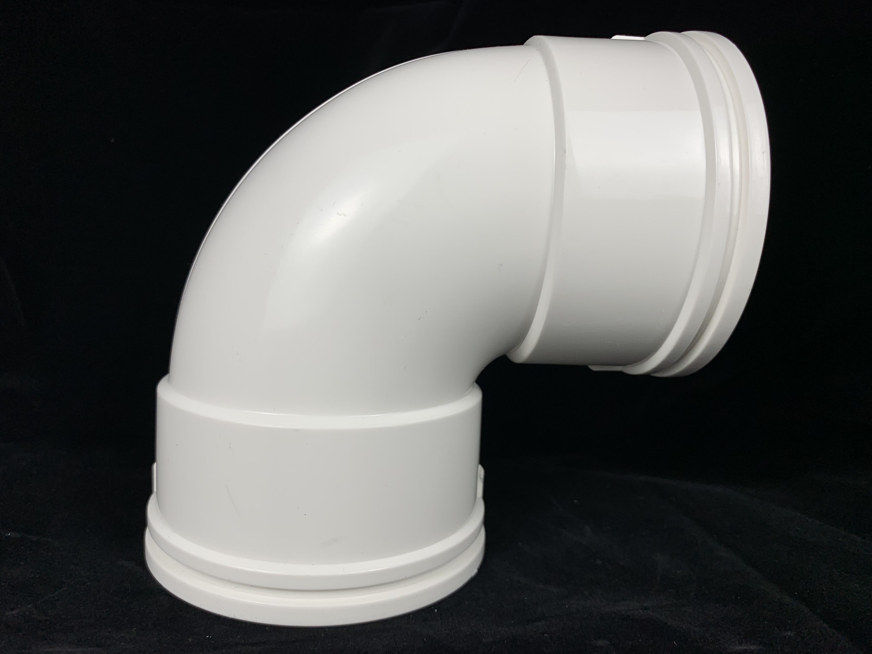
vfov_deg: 53.1
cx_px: 436
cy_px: 327
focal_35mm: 26
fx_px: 655
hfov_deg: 67.3
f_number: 1.8
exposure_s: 1/151
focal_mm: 4.25
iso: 25
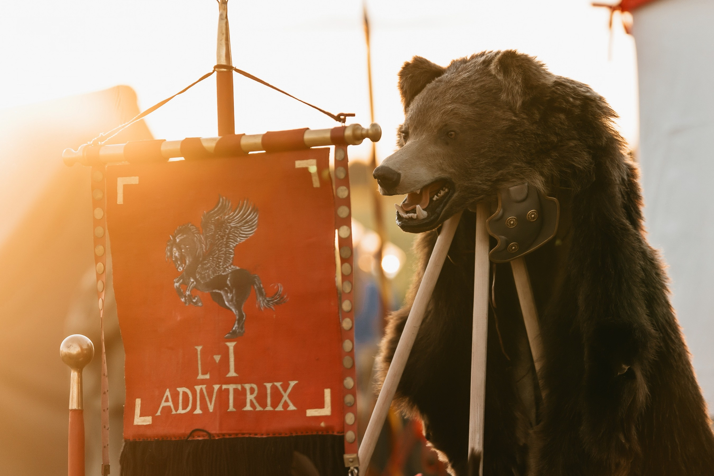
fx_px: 2658
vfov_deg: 10.2
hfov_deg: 15.3
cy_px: 238
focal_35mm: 134
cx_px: 357
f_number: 2.8
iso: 500
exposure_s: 1/640
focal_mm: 134
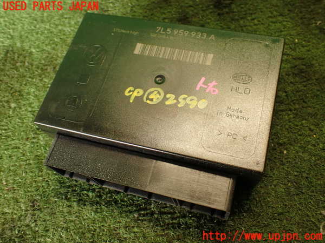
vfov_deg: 44.2
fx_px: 300
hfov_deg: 56.8
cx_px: 162
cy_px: 122
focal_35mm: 32
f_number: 2.4
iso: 200
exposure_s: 1/30
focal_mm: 5.79
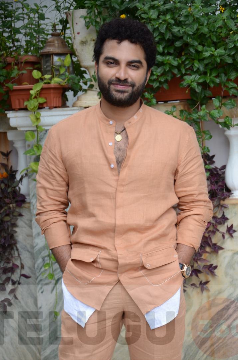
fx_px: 986
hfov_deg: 13.8
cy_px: 180
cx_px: 119
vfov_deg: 20.7
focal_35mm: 99
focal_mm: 66
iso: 320
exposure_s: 1/125
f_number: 5.6
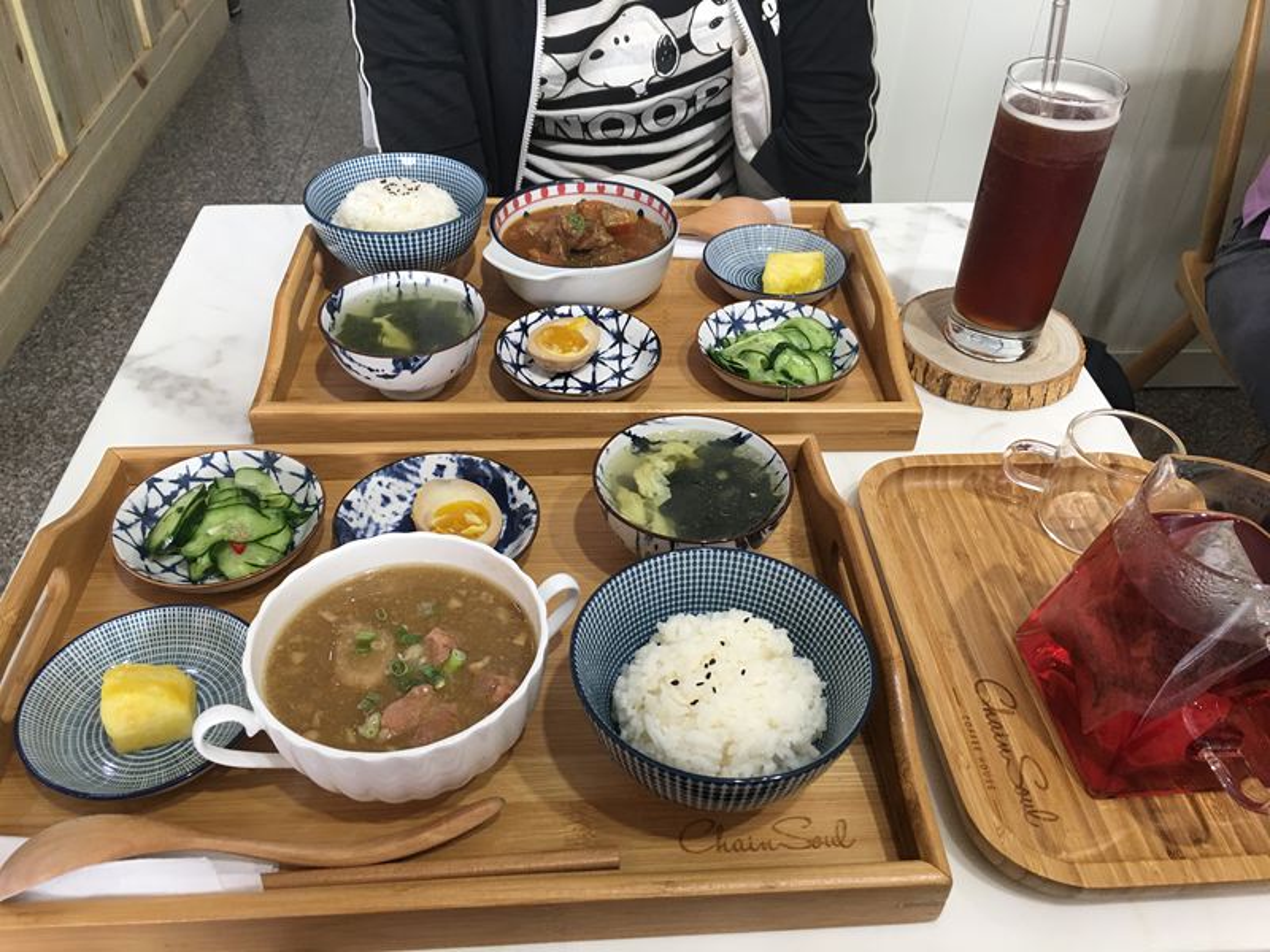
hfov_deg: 61.7
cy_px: 476
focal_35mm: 29
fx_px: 1064
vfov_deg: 48.2
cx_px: 635
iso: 40
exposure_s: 1/30
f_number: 2.2
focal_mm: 4.15
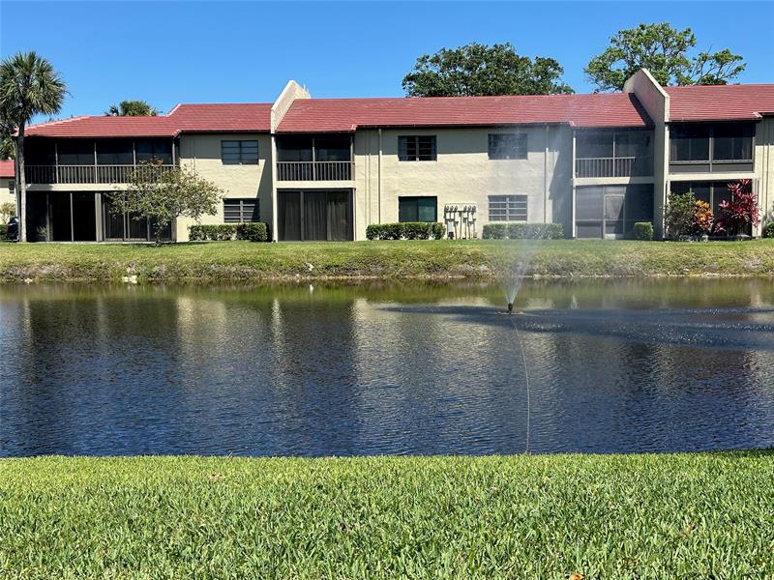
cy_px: 290
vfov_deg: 30.3
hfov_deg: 39.7
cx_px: 387
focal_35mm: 48
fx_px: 1073
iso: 64
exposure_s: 1/3257
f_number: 1.78
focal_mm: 6.86
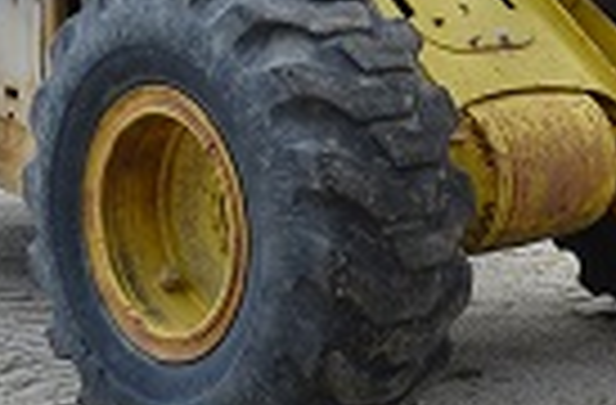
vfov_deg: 12.3
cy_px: -63
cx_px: 612
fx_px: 1840
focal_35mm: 108
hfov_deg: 18.5
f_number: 8
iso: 160
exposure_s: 1/250
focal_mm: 22
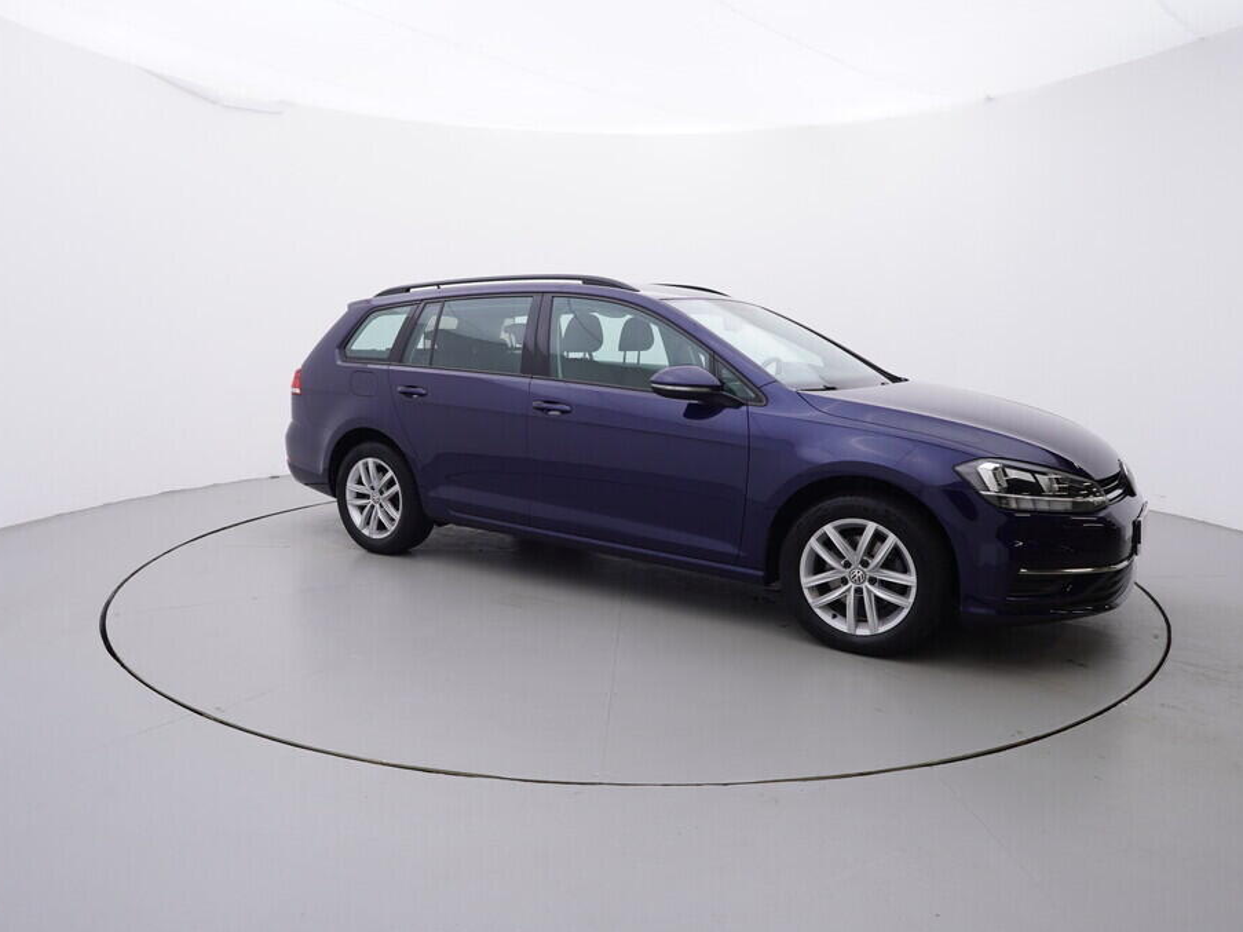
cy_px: 469
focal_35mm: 25
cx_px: 599
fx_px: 881
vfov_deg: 55.7
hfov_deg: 70.4
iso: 200
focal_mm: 15
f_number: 5
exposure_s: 1/80
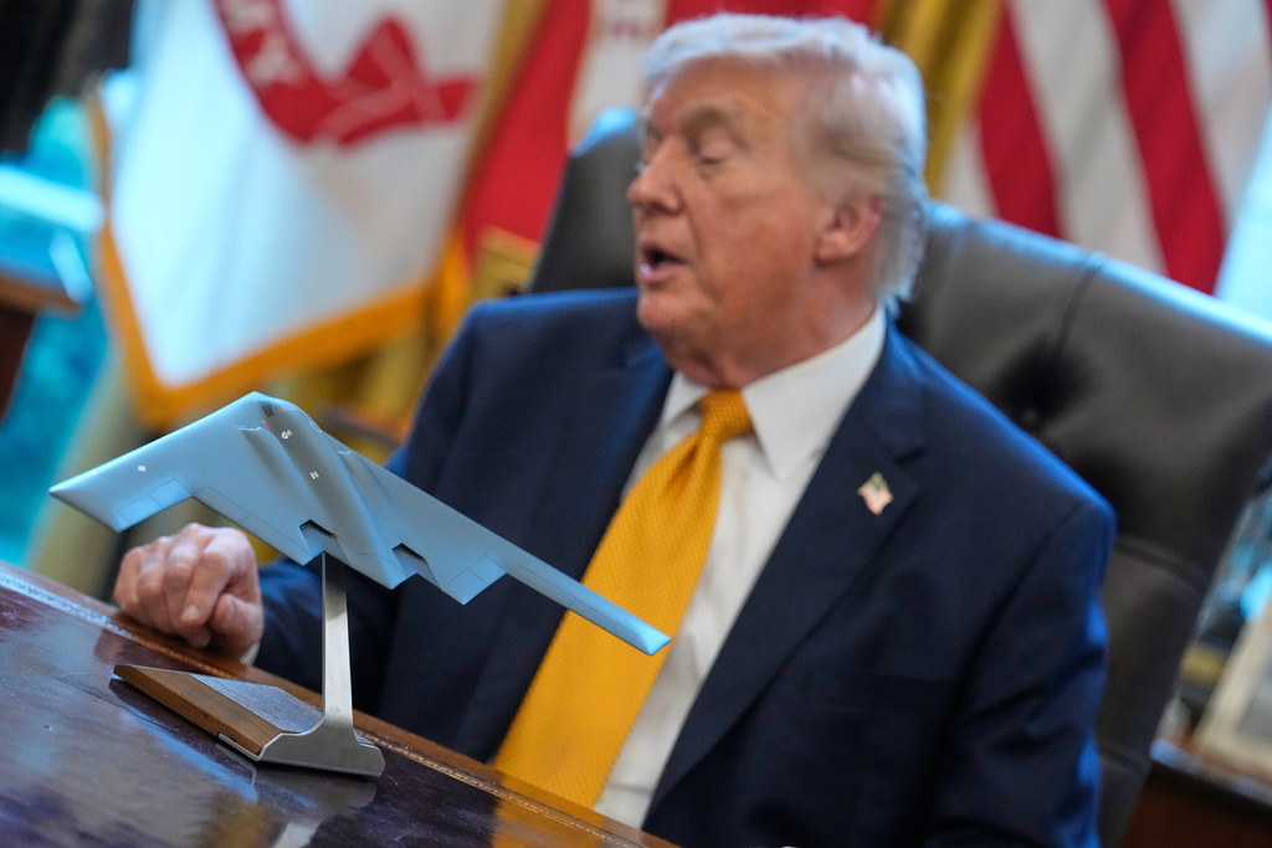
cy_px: 424
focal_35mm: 120
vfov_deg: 11.4
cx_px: 636
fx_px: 4240
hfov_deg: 17.1
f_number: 3.2
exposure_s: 1/320
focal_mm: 120
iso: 5000
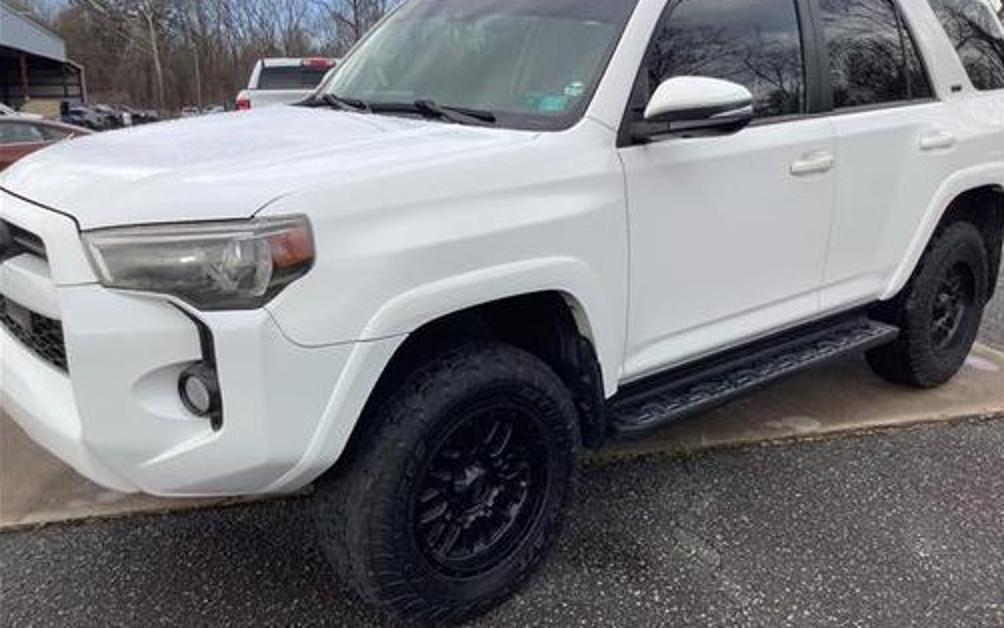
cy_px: 336
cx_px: 502
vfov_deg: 38.3
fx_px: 903
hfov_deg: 58.1
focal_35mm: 33
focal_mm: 3.3
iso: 25
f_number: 2.4
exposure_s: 1/637
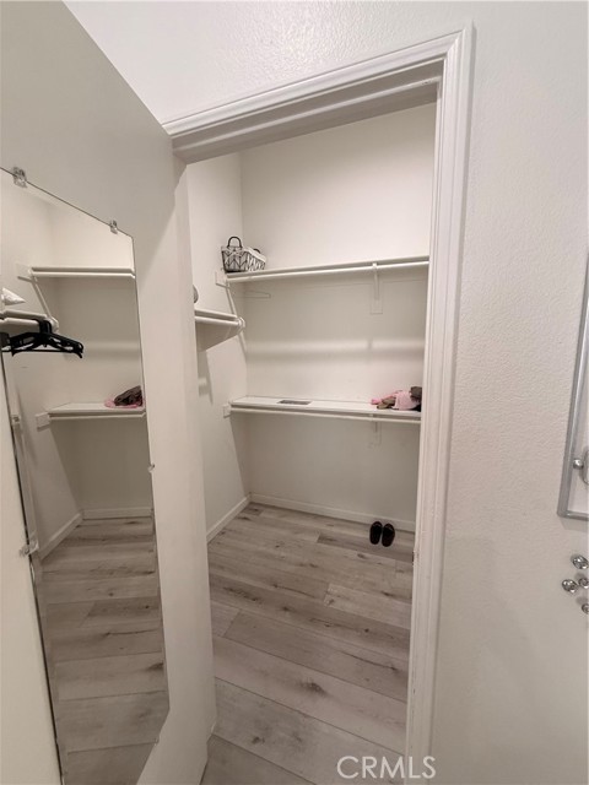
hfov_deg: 85.7
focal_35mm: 14
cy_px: 392
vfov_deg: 102.1
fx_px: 318
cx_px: 294
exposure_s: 1/60
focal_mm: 2.22
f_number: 2.2
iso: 200
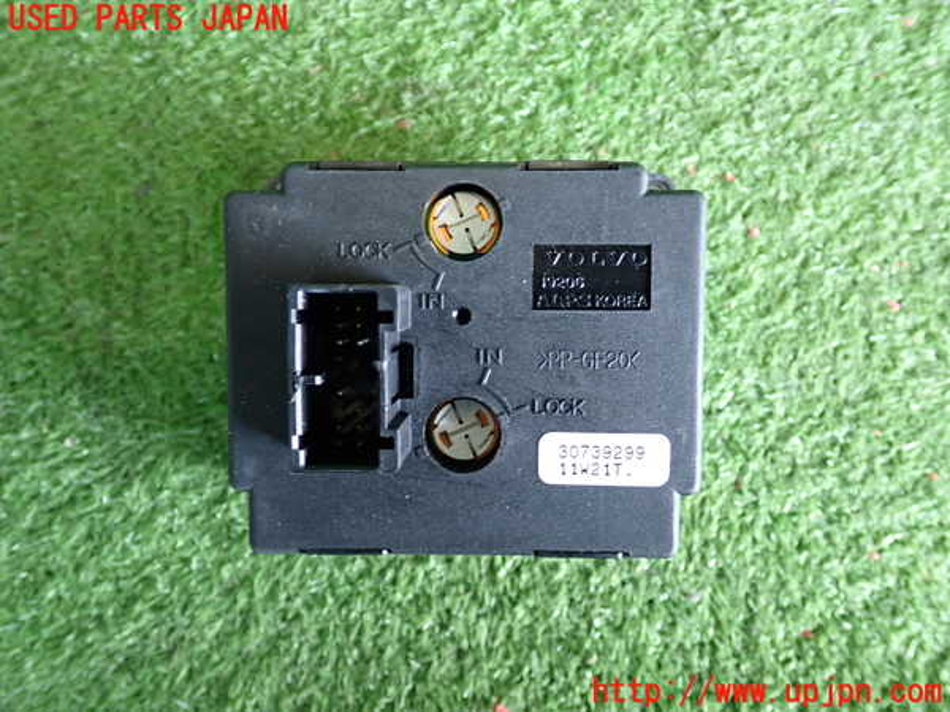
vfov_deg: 44.2
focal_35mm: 32
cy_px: 356
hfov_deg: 56.8
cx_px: 475
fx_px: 878
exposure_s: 1/30
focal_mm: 5.79
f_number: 2.4
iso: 250
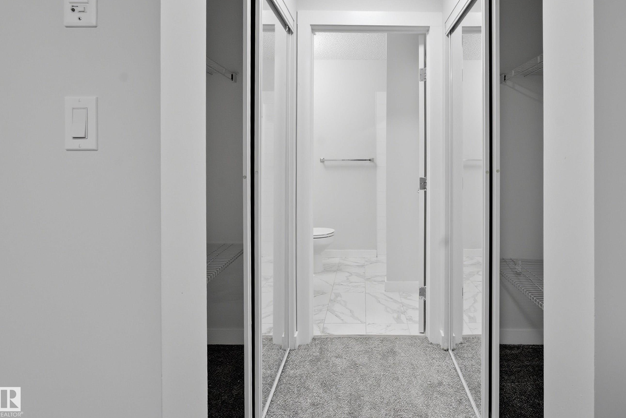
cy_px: 172
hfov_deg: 86.1
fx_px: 330
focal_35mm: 19
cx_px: 368
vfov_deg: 64.1
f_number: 7.1
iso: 400
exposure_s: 1/160
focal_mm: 16
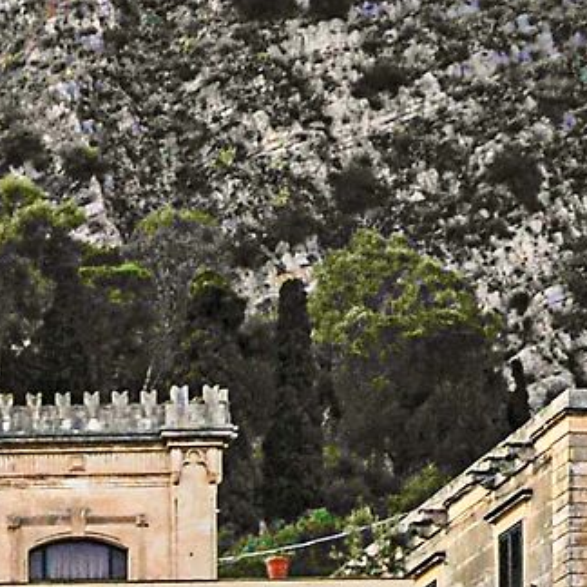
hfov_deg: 11.4
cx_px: -824
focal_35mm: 126
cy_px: 1035
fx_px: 2417
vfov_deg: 12.7
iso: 250
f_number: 14
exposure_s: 1/100
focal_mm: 20
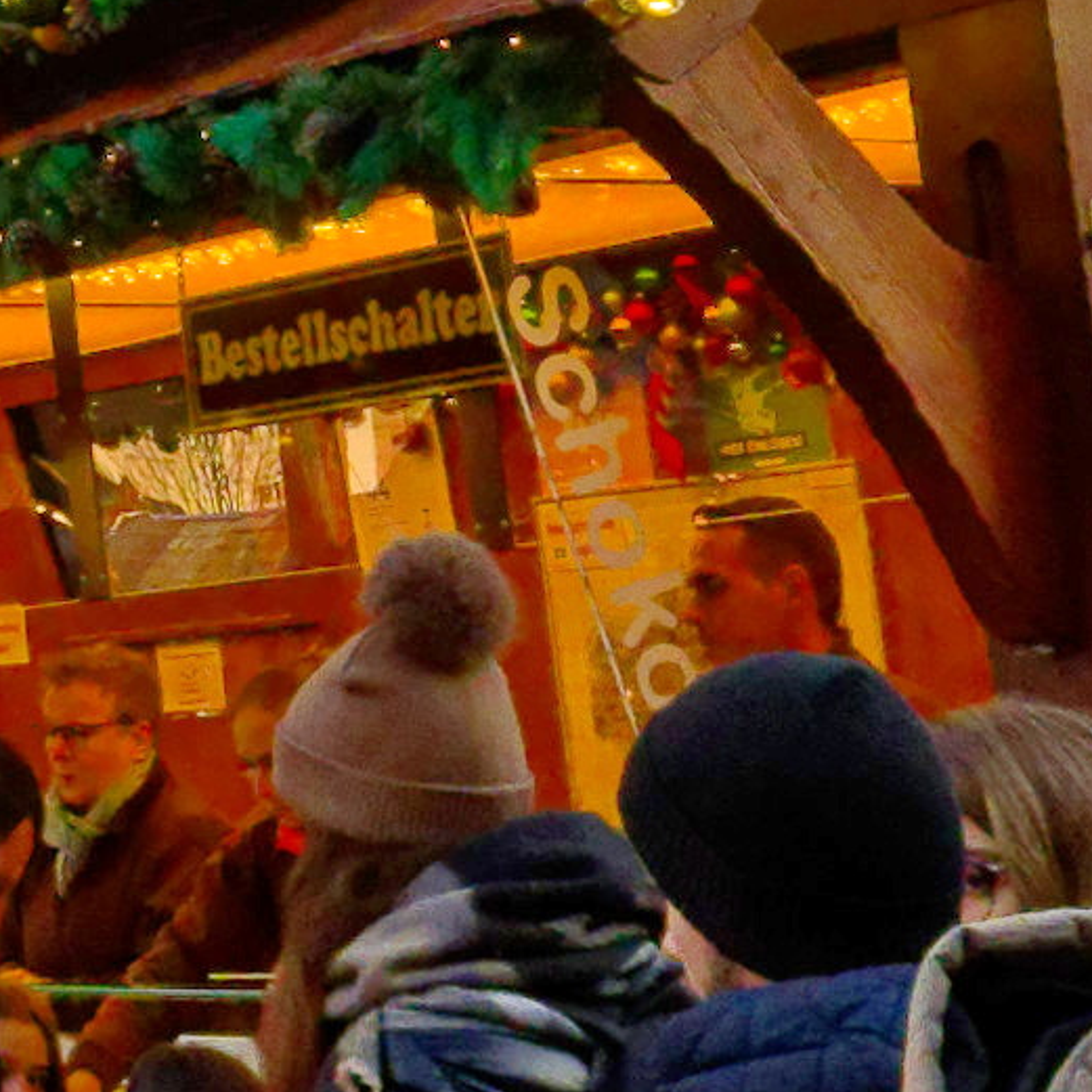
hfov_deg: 11.1
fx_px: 4925
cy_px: -631
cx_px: -1287
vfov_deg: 12.0
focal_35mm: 138
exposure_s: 1/400
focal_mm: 14
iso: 800
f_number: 10
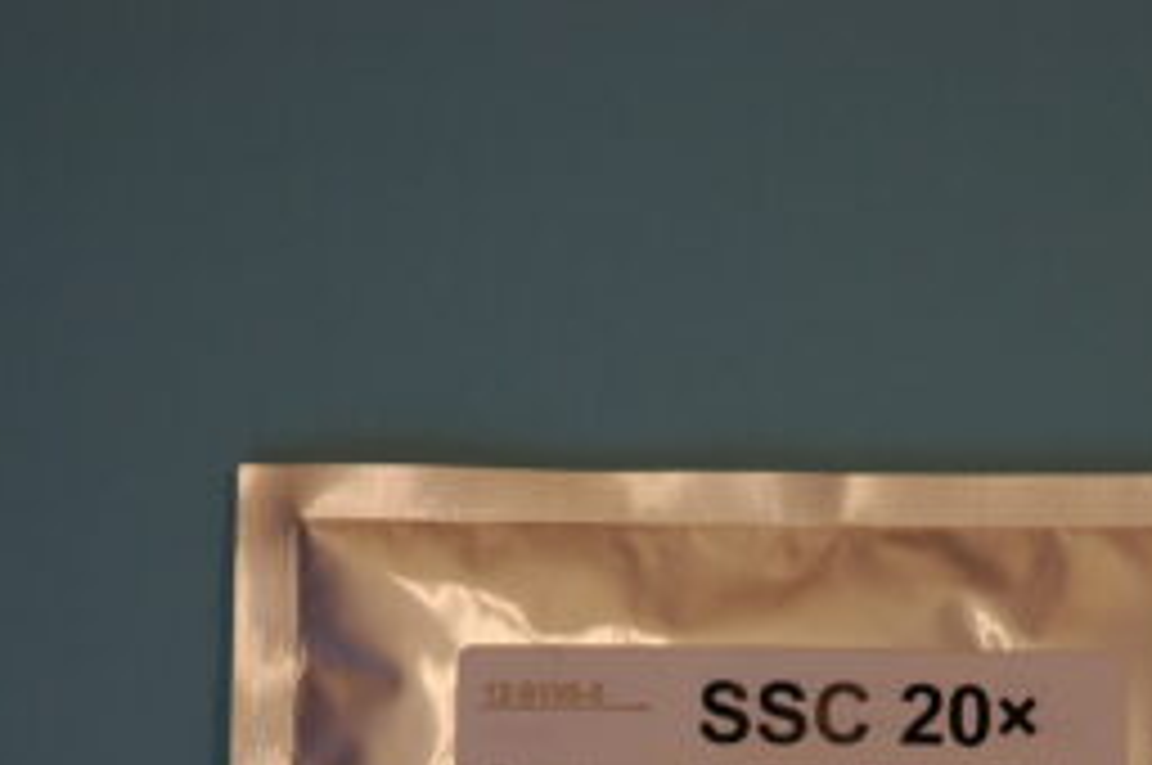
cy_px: 857
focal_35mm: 246
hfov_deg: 8.4
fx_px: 7862
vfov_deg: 5.6
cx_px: 837
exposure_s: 1/80
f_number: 4.5
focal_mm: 70
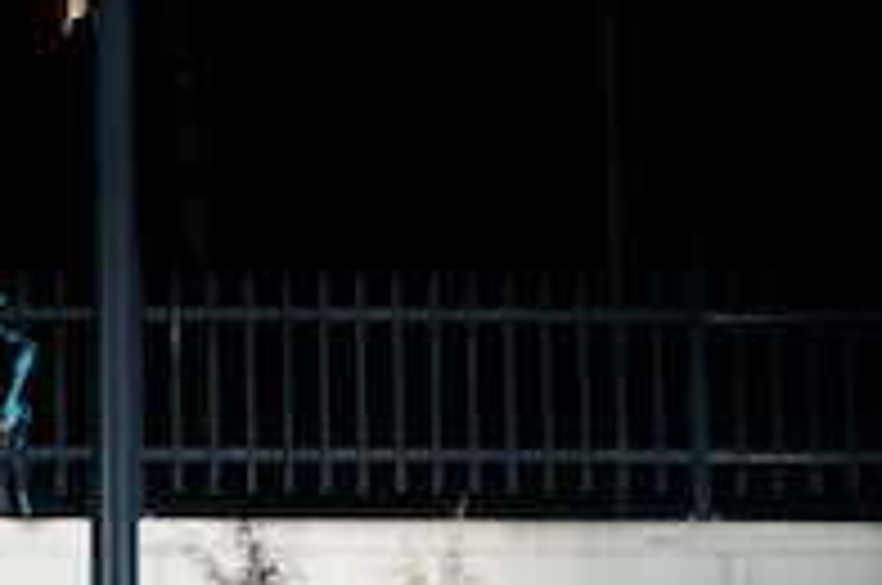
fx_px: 4109
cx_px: -418
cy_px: 468
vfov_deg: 8.1
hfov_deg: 11.7
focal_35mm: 168
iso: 400
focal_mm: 22
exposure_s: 1/80
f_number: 4
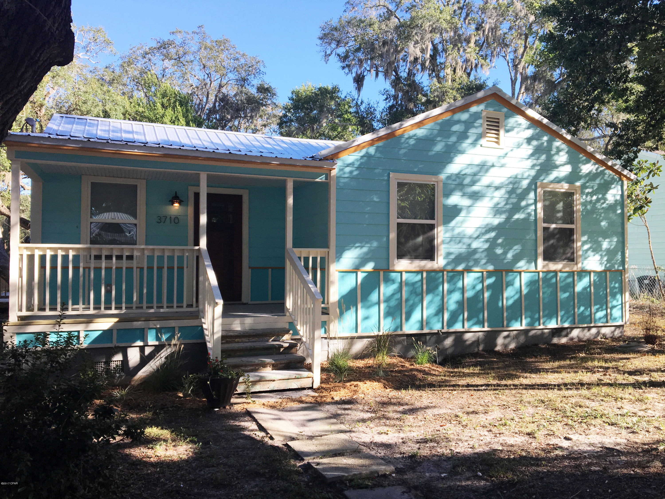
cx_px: 332
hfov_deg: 61.7
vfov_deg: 48.2
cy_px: 250
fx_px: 557
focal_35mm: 29
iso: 25
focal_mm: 4.15
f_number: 2.2
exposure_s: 1/582
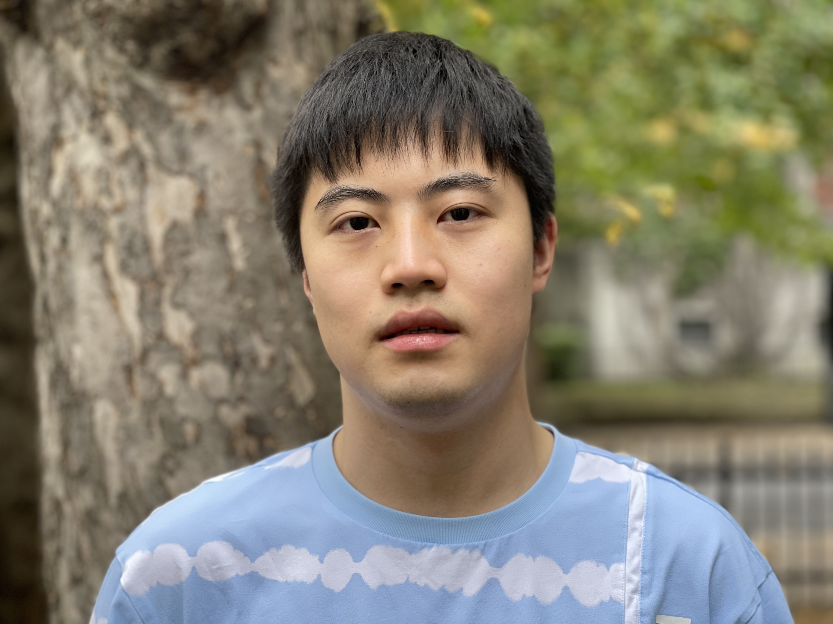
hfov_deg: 30.3
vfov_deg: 22.9
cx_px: 416
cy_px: 312
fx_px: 1540
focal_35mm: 64
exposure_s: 1/121
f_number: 2.2
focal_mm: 7.5
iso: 80
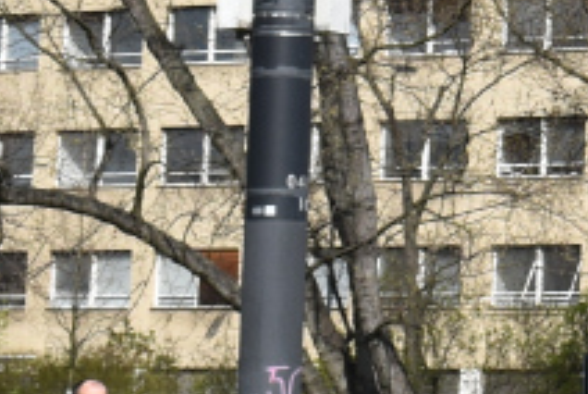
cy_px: -62
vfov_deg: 5.5
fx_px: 4057
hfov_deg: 7.7
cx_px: 1451
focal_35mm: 248
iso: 200
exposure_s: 1/400
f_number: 10
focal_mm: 27
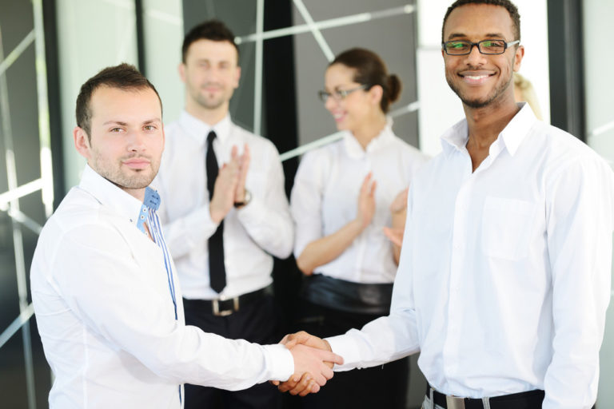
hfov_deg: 18.6
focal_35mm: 110
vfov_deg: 12.5
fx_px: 1876
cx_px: 307
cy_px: 204
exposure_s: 1/160
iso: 200
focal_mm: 110
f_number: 3.2
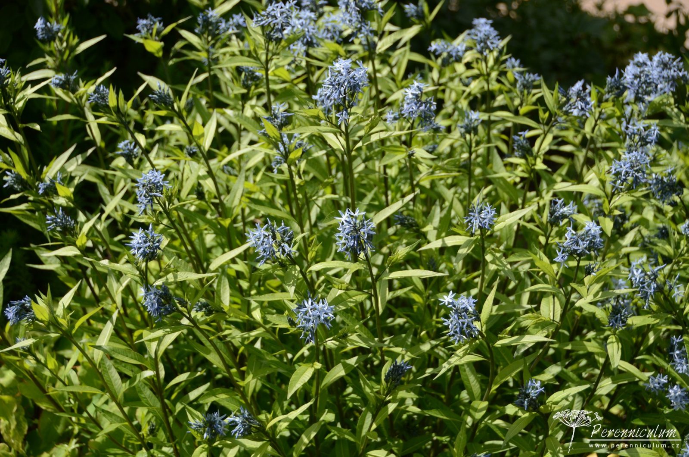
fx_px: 1433
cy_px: 228
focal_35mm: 75
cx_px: 344
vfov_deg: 18.1
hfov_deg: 27.0
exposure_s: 1/2000
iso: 400
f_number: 4.8
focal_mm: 50
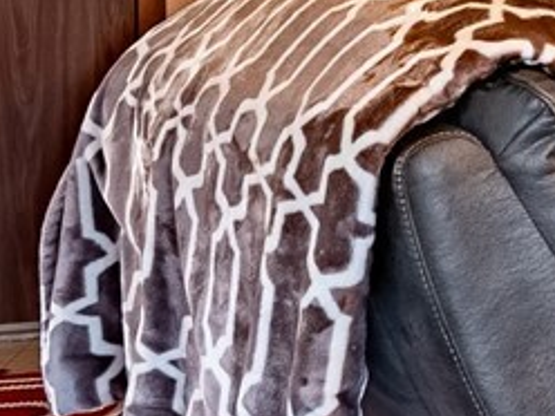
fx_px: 1683
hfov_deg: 13.8
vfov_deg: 13.3
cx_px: 1304
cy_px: -204
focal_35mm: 105
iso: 400
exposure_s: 1/60
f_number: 8
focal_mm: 16
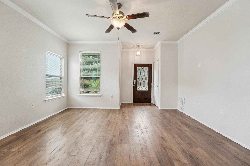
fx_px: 97
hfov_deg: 104.3
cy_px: 83
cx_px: 125
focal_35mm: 14
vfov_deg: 81.2
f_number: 8
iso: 320
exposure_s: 1/15
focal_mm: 14
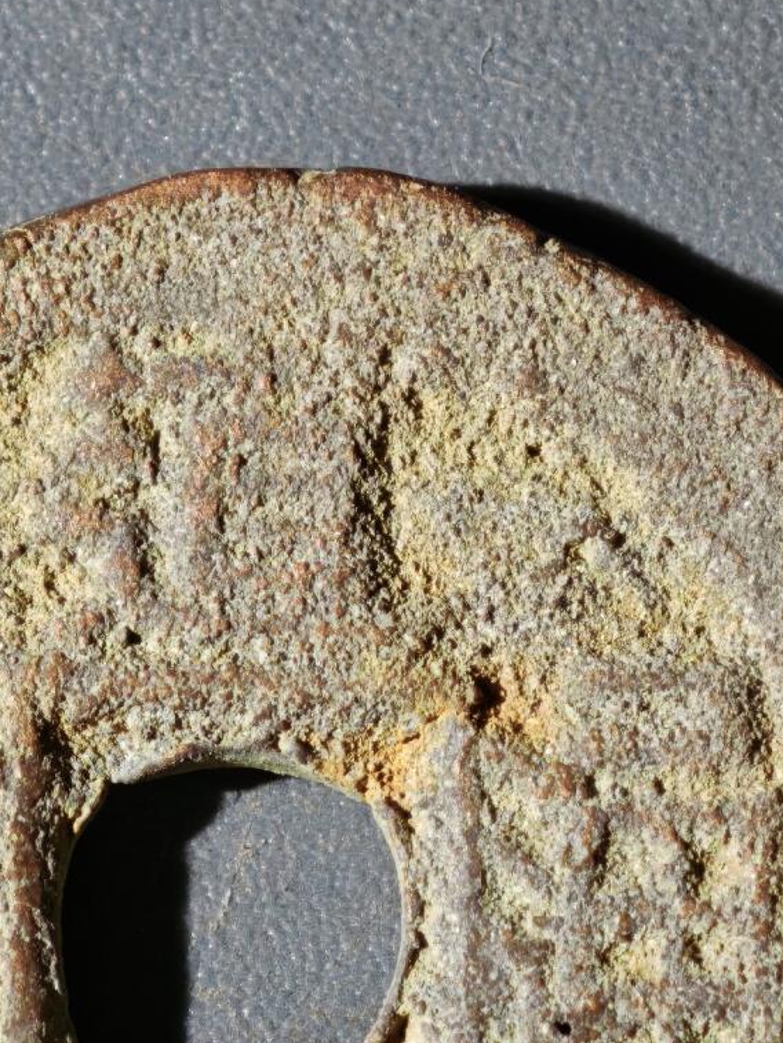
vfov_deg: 7.3
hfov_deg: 5.5
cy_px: 824
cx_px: 291
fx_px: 8171
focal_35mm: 271
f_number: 2
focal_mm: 9
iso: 320
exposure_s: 1/108
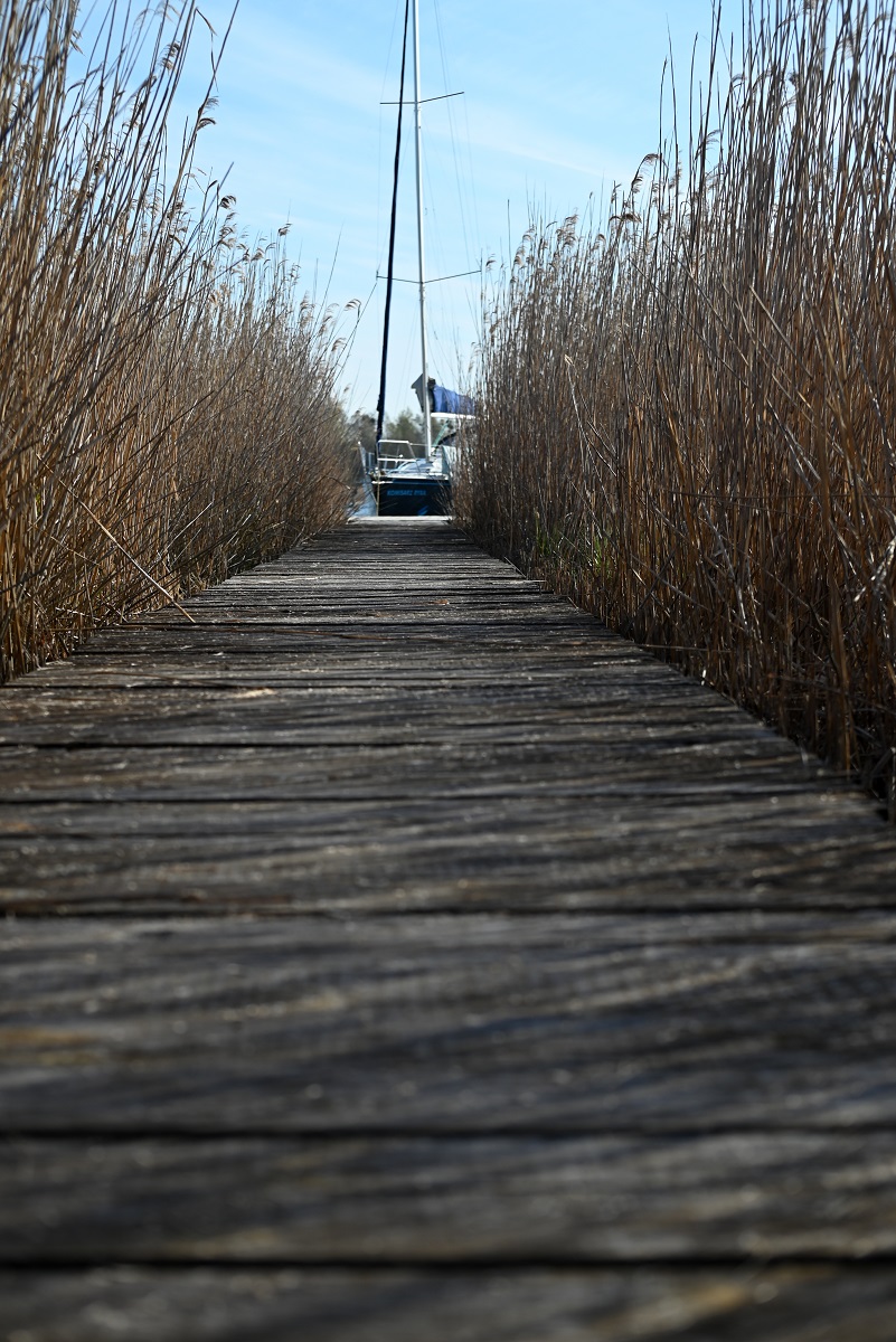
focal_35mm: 70
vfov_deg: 28.8
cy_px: 671
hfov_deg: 19.5
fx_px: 2611
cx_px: 448
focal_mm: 70
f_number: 5.6
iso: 100
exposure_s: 1/500
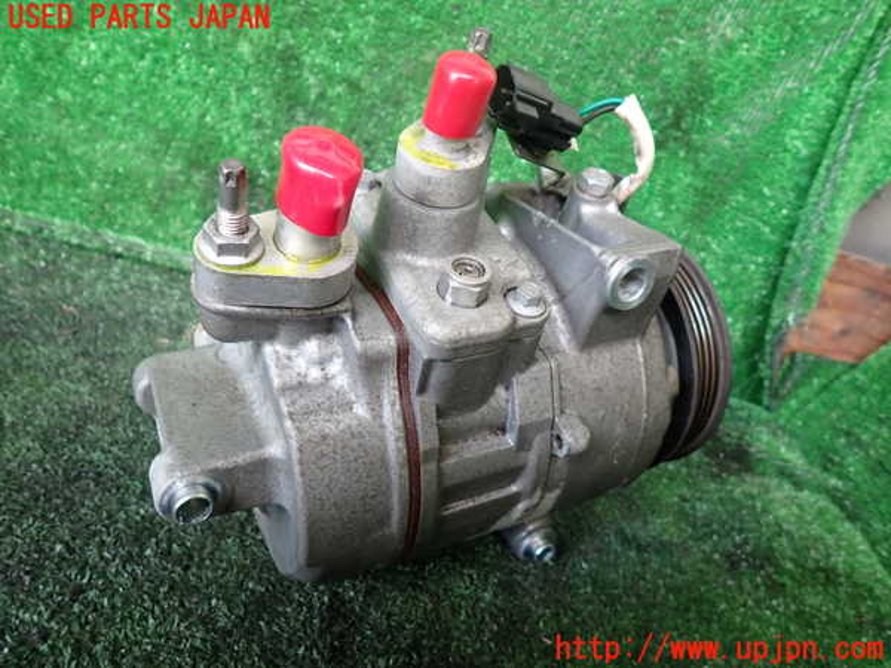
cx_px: 446
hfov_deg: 69.4
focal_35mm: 25
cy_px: 334
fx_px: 643
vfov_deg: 54.9
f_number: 2
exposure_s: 1/60
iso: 160
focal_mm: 4.5
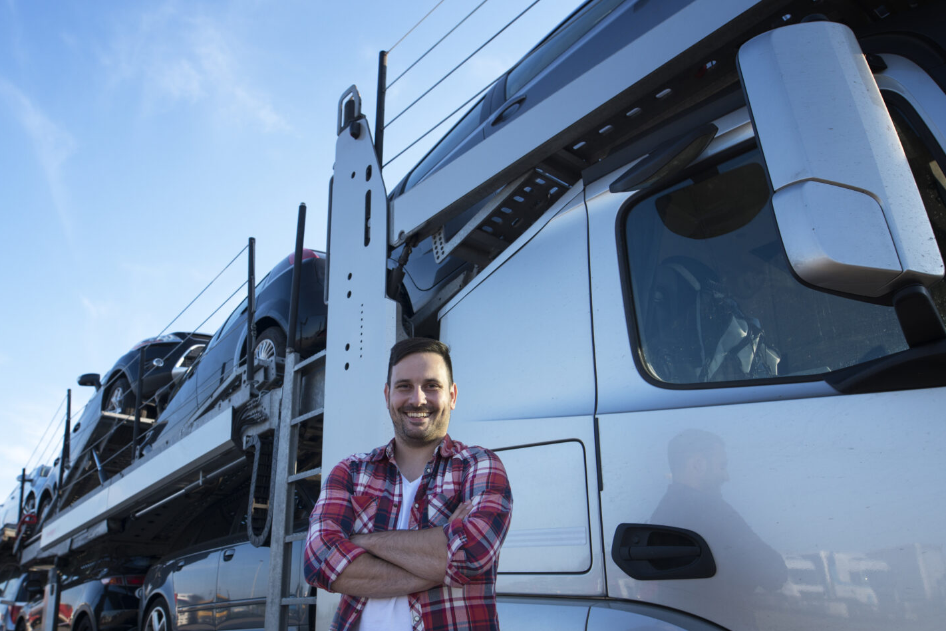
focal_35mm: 27
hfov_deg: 66.9
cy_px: 399
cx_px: 391
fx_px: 710
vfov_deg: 47.5
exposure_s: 1/800
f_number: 5
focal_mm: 20
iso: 250
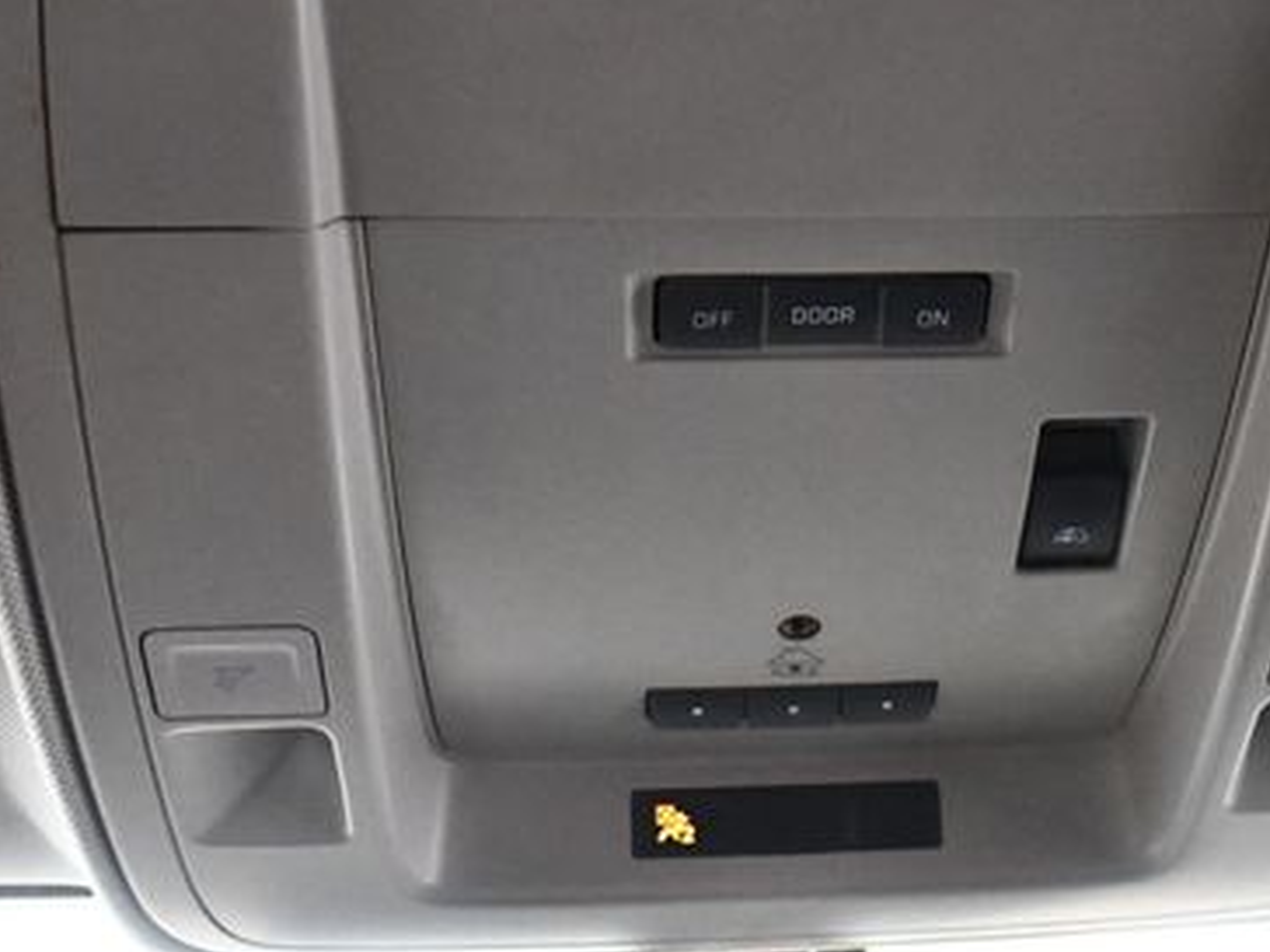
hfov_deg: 31.5
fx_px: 2238
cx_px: 827
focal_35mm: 61
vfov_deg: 23.9
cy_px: 317
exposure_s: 1/60
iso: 5600
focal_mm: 18
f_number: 3.5
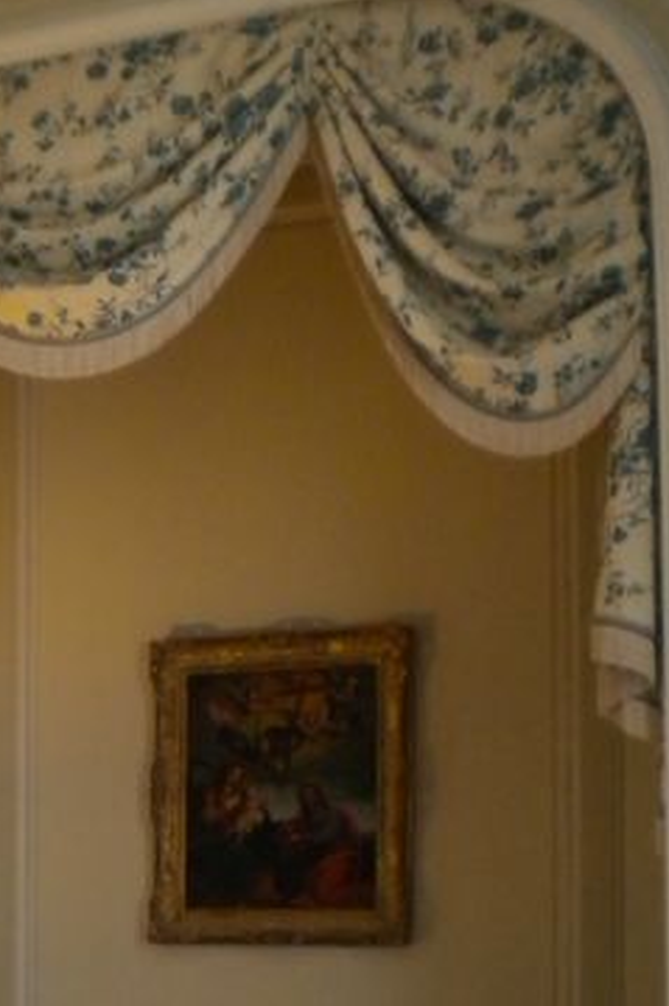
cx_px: 41
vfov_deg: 27.4
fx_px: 1981
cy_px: 916
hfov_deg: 18.8
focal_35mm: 71
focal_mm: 6.3
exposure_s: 1/37.8
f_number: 3.1
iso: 400
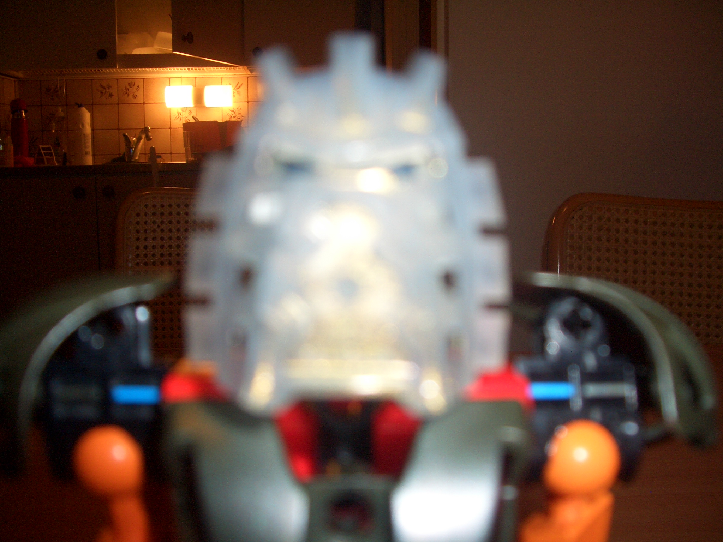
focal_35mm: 35
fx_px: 731
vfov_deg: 40.7
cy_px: 271
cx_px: 362
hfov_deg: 52.6
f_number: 2.6
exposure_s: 1/60
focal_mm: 5.8
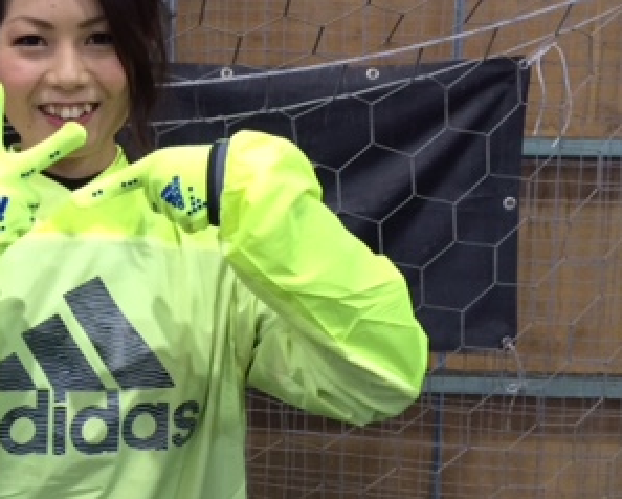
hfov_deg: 29.5
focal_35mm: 61
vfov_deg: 25.0
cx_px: 48
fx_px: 1124
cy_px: 233
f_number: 2.2
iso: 200
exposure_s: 1/33
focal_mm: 4.15
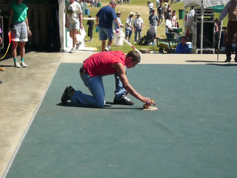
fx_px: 541
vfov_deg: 18.7
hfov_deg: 24.7
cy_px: 89
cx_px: 118
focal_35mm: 79
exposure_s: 1/250
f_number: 14
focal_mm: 13.2
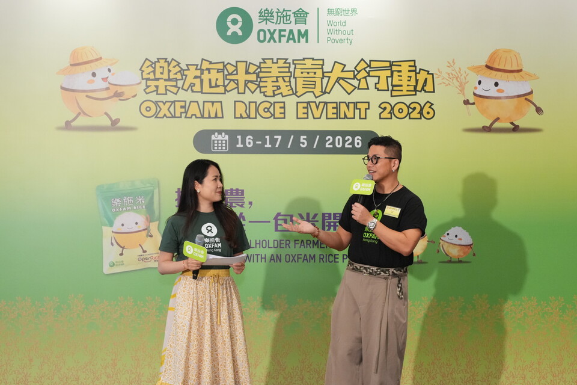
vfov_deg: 18.9
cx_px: 288
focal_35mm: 72
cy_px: 192
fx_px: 1154
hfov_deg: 28.1
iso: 5000
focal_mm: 48
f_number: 4
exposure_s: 1/160
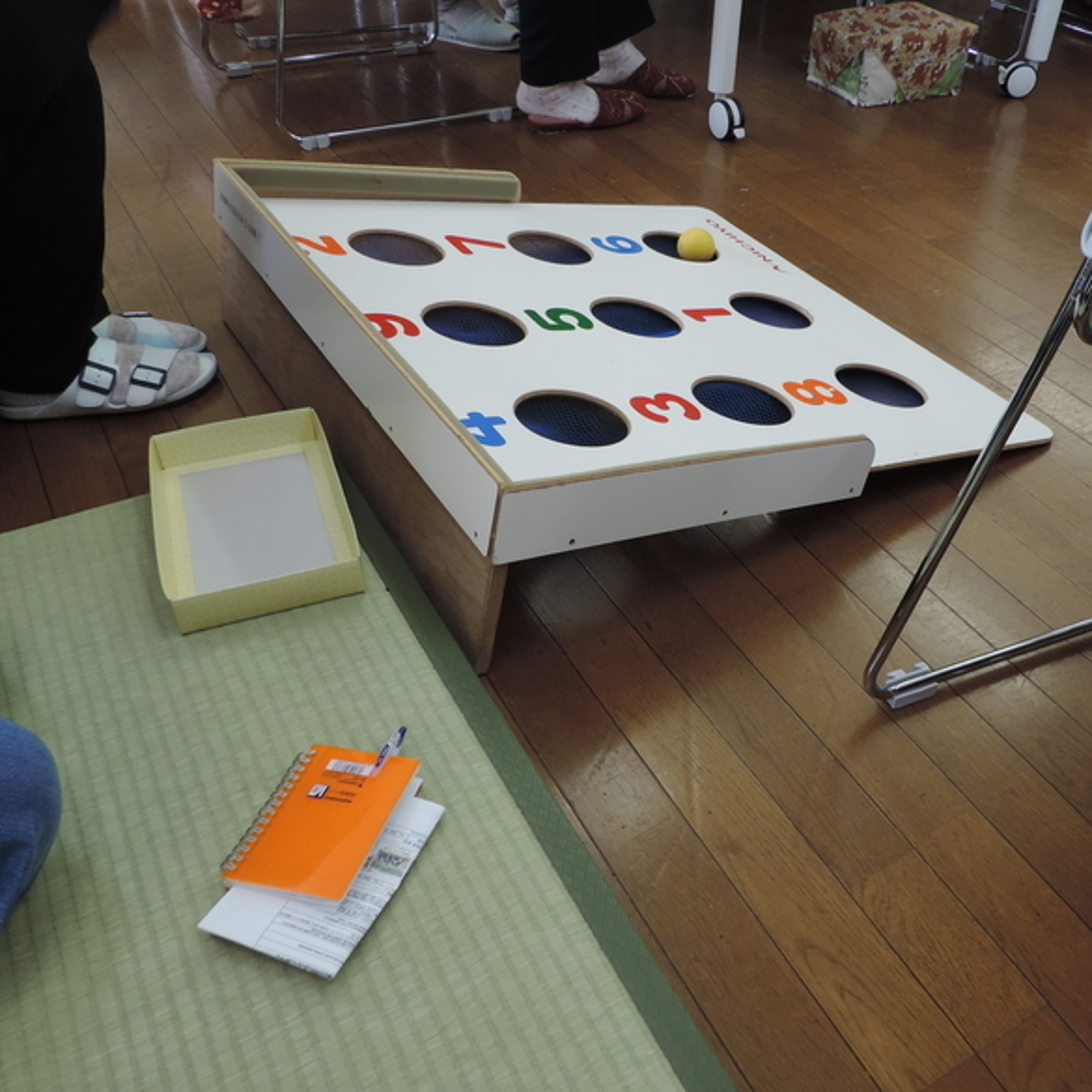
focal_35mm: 29
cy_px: 543
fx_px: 1035
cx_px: 676
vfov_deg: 55.6
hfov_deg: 55.0
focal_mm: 4.3
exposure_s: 1/30
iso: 180
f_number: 3
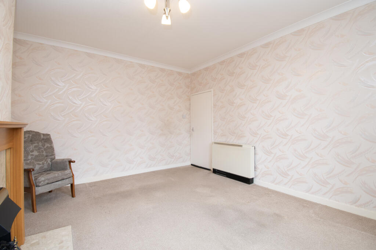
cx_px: 188
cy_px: 125
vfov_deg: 77.3
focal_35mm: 15
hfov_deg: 100.4
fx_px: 157
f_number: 8
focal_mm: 10
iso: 320
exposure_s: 1/10
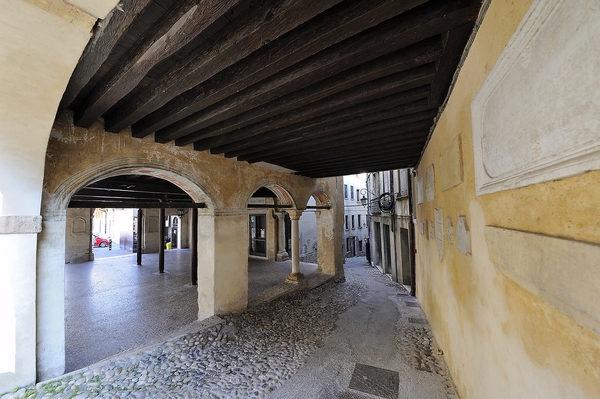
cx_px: 300
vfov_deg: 89.9
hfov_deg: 112.7
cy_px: 200
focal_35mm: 12
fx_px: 200
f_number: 9
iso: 1600
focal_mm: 12
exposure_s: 1/100
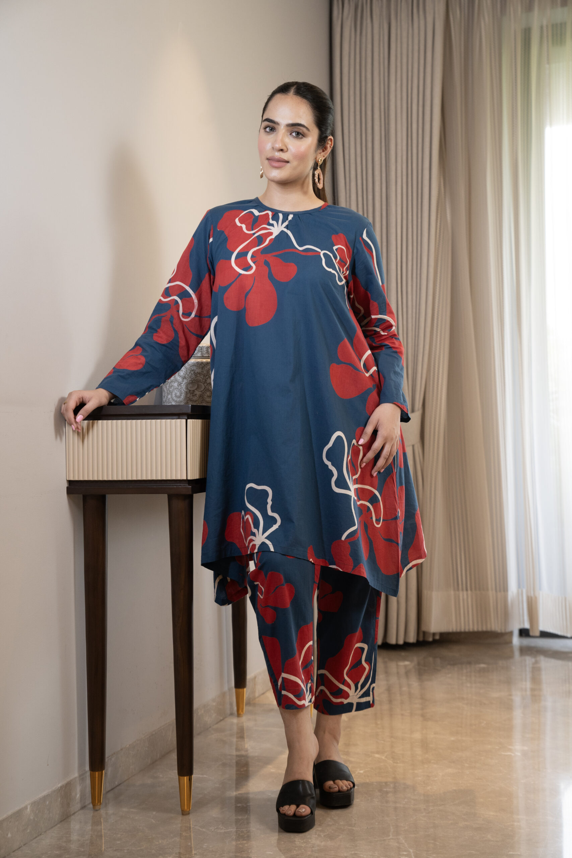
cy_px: 429
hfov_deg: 20.3
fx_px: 1596
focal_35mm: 67
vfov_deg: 30.1
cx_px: 286
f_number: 4.5
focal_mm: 67
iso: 200
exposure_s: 1/100
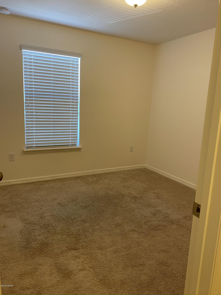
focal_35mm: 26
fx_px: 221
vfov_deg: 67.3
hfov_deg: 53.1
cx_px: 110
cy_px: 148
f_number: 1.8
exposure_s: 1/60
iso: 80
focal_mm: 4.25
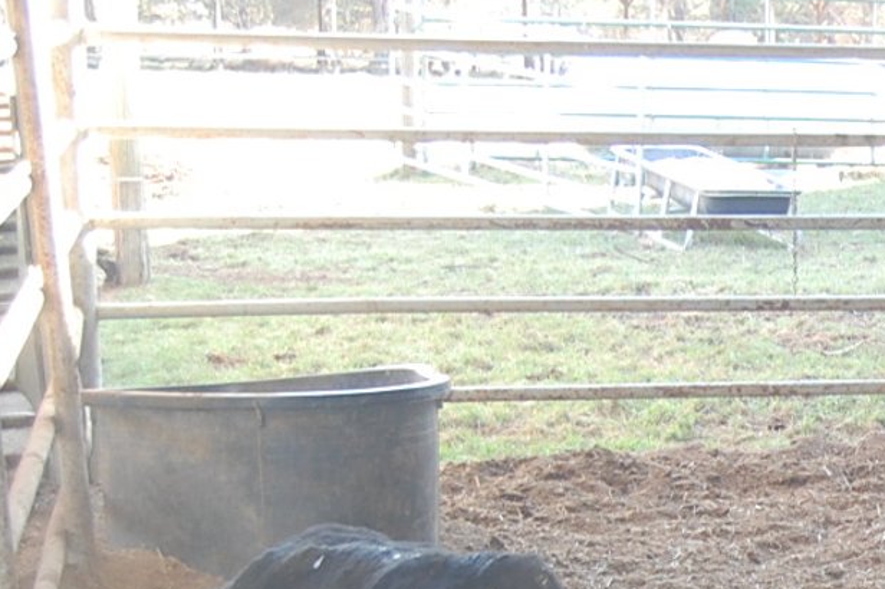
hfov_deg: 17.7
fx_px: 2653
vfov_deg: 12.4
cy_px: 654
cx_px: 1154
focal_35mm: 108
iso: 500
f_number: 4.2
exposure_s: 1/60
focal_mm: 26
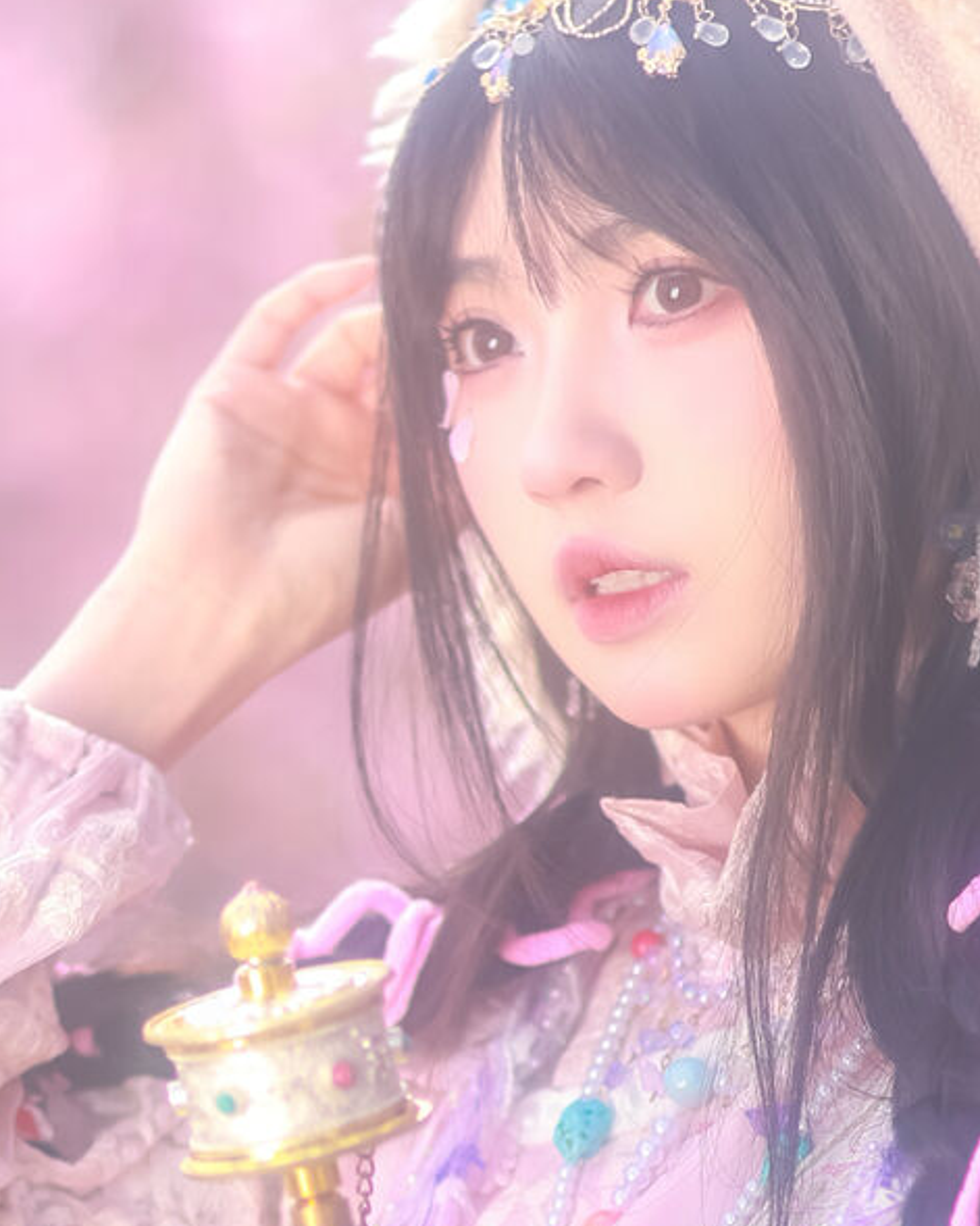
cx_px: 483
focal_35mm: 241
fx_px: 8740
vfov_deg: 8.0
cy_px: 1232
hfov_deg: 6.4
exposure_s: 1/2000
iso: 100
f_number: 1.6
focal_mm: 85
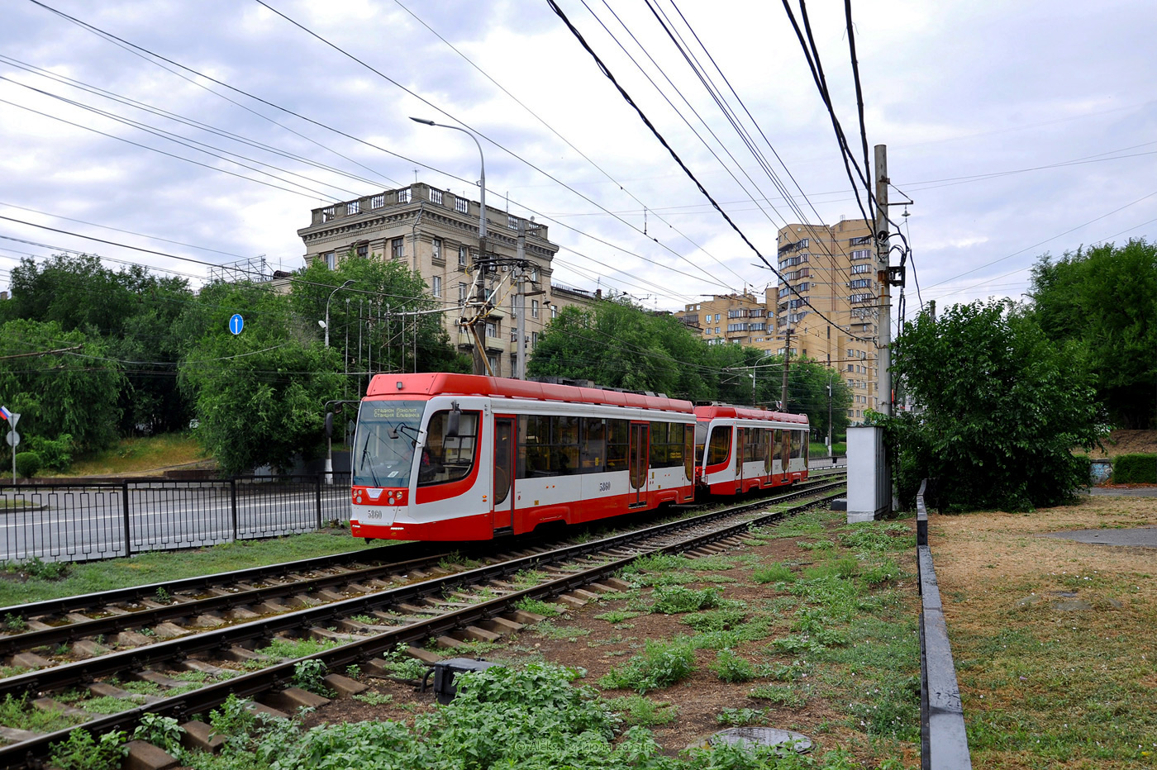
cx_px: 578
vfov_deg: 47.9
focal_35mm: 27
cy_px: 385
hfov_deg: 67.4
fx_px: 867
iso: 200
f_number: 6.3
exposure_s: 1/320
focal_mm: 18
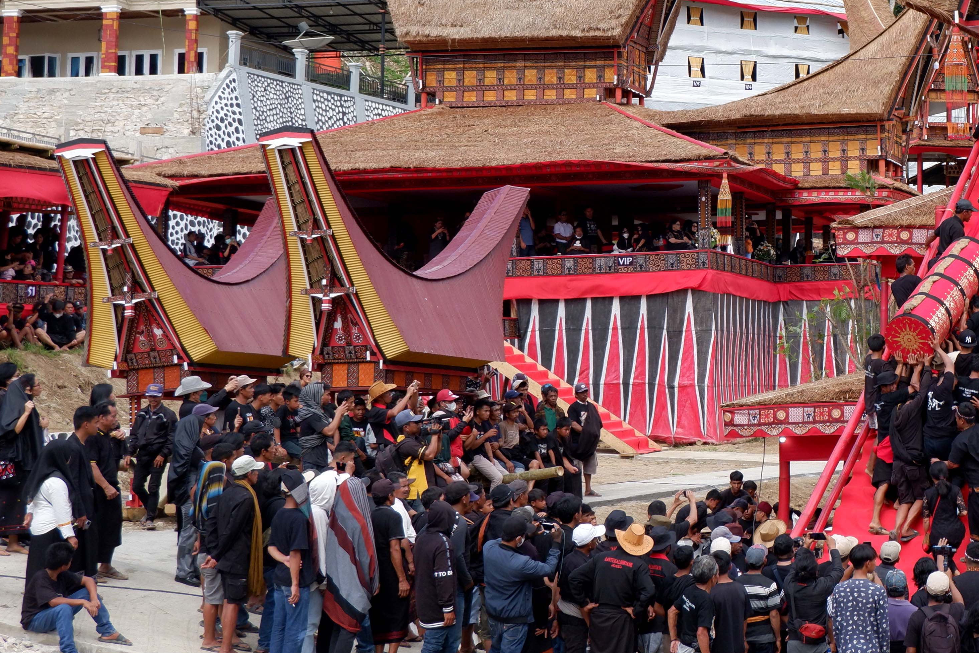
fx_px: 2121
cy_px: 19
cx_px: 999
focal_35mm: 78
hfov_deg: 24.7
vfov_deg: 17.1
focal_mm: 25.6
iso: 400
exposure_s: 1/450
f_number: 7.1
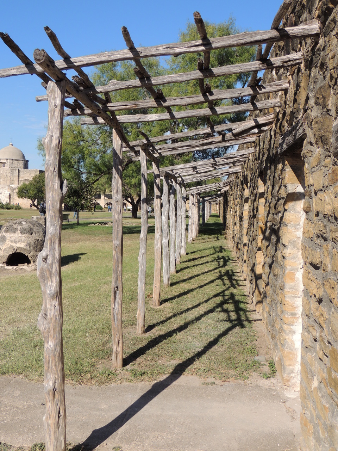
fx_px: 521
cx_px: 169
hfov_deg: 36.0
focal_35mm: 40
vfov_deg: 46.8
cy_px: 226
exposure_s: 1/1250
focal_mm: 7.1
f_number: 3.3
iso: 100
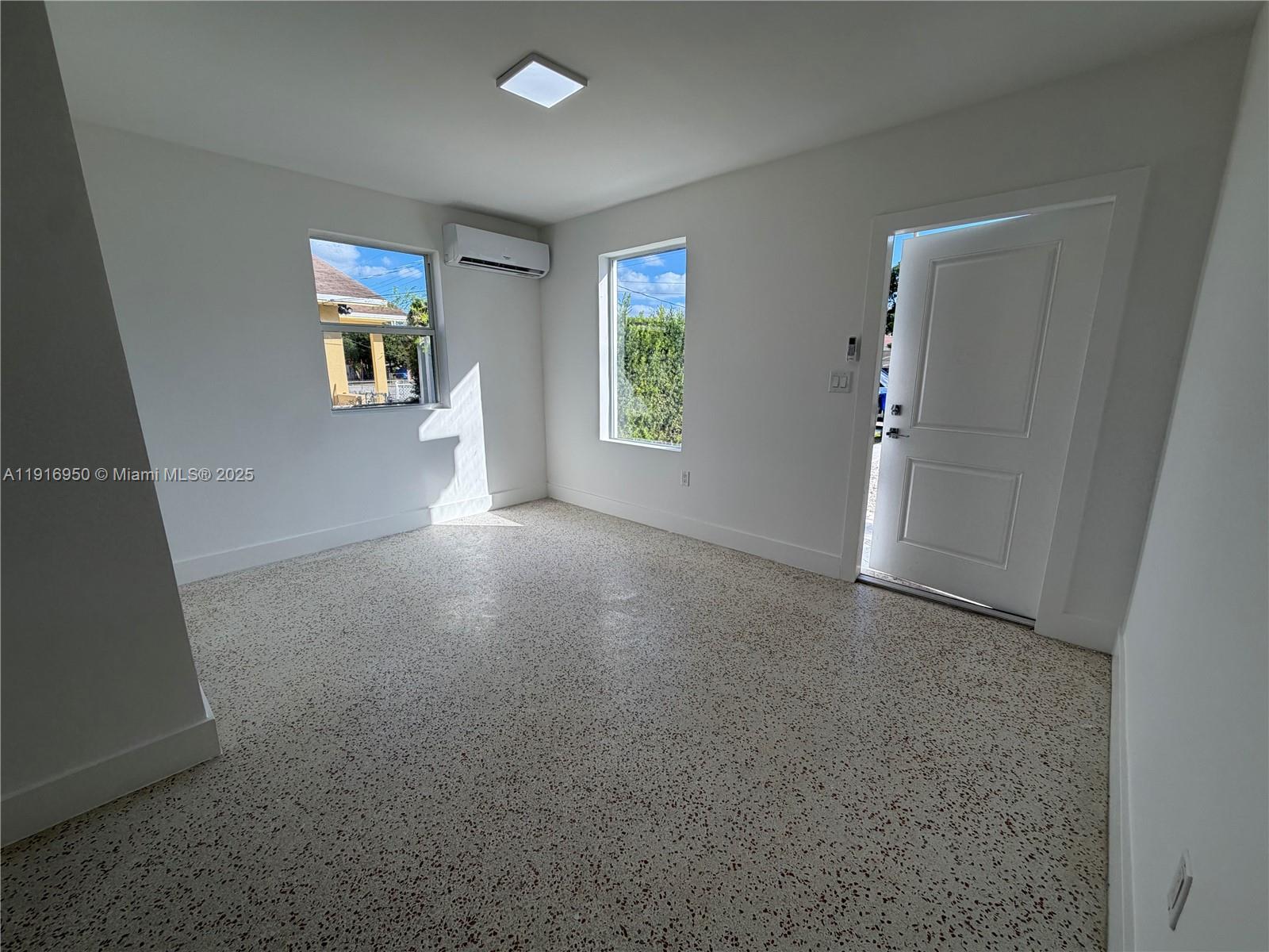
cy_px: 476
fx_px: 513
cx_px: 634
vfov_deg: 85.7
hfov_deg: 102.1
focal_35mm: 14
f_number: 2.2
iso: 64
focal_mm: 2.22
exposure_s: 1/502
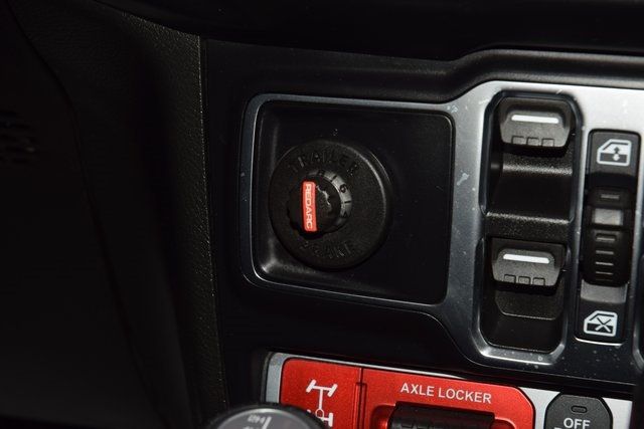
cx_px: 322
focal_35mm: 105
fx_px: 1879
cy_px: 214
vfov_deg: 13.0
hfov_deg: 19.5
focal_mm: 70
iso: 100
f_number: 8
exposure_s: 1/125
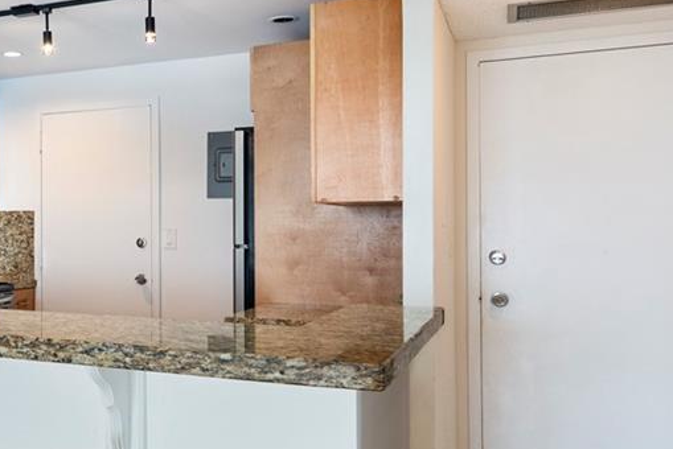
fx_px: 823
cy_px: 212
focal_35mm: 44
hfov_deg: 39.5
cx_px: 8
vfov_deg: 30.5
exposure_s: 1/6
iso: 640
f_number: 9
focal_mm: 14
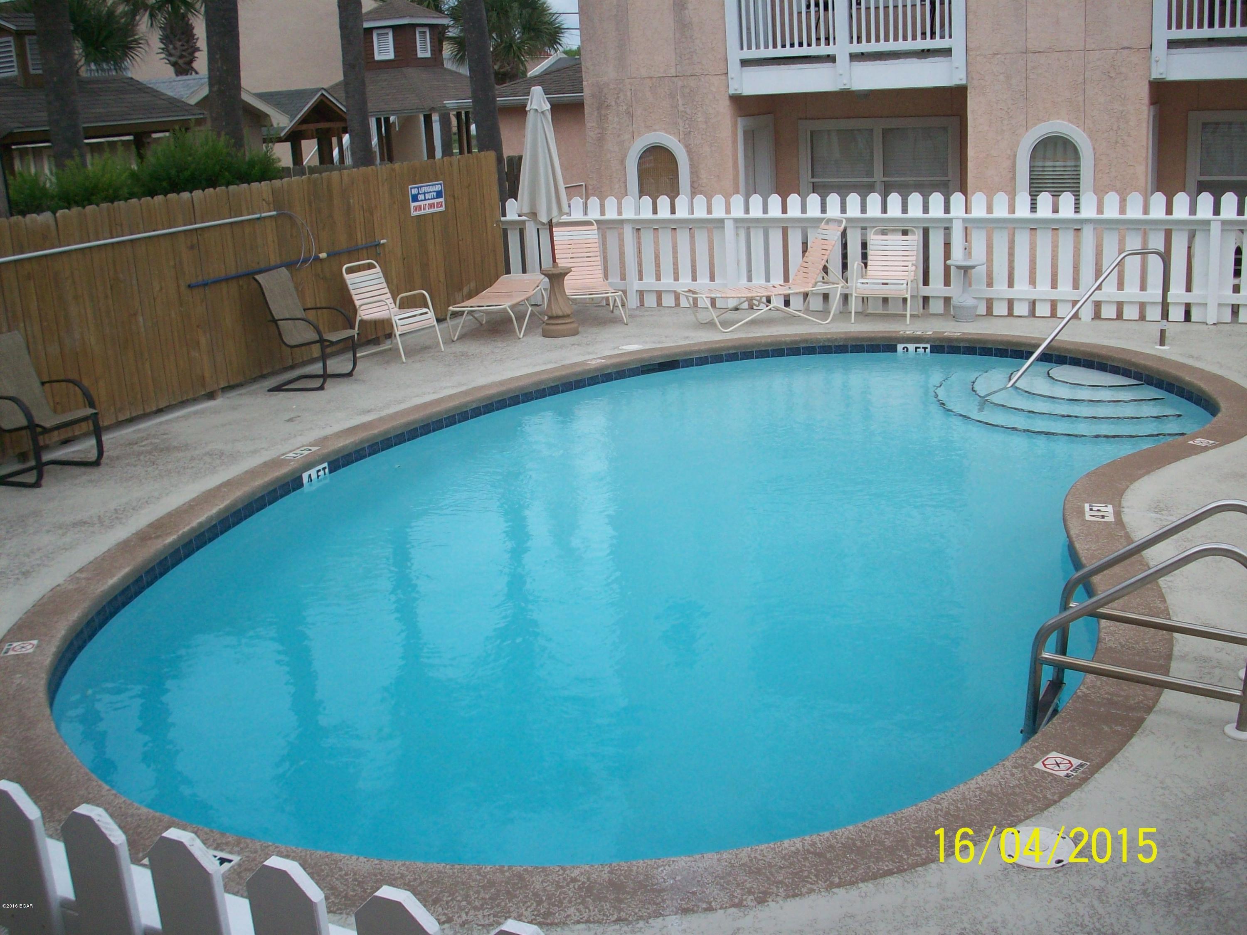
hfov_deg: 50.1
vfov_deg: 38.7
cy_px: 468
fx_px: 1333
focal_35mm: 37
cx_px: 624
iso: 80
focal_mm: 6.2
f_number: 2.8
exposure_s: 1/451
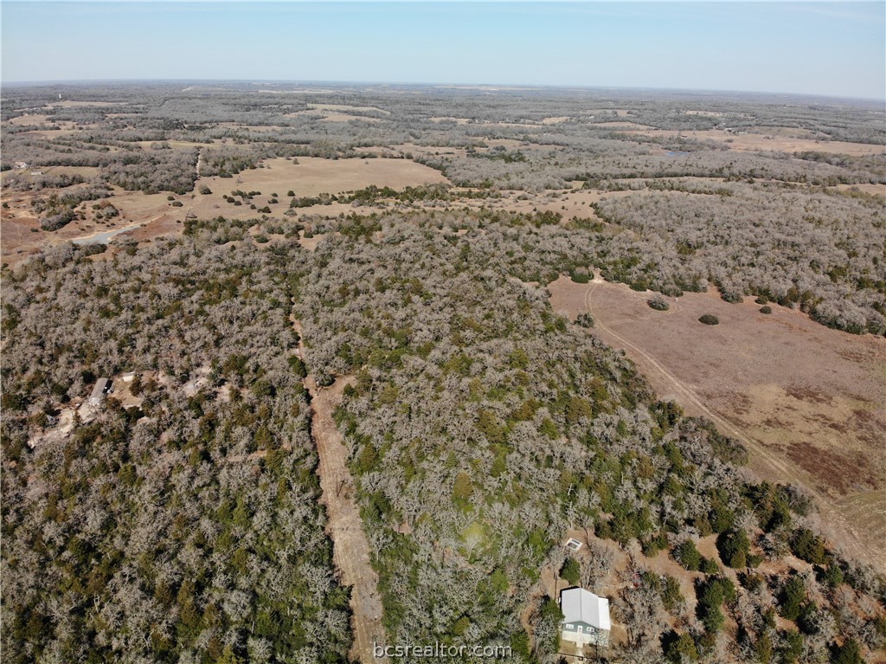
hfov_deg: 71.6
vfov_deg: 56.8
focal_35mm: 24
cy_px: 332
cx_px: 443
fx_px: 614
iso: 103
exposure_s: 1/228
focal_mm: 4.5
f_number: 2.8
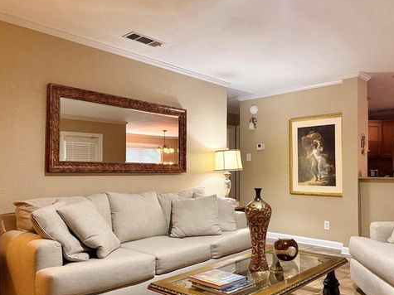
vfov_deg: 46.7
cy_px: 160
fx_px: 341
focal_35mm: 30
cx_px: 226
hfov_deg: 59.7
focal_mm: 6.76
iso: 400
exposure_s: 1/60
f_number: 1.78
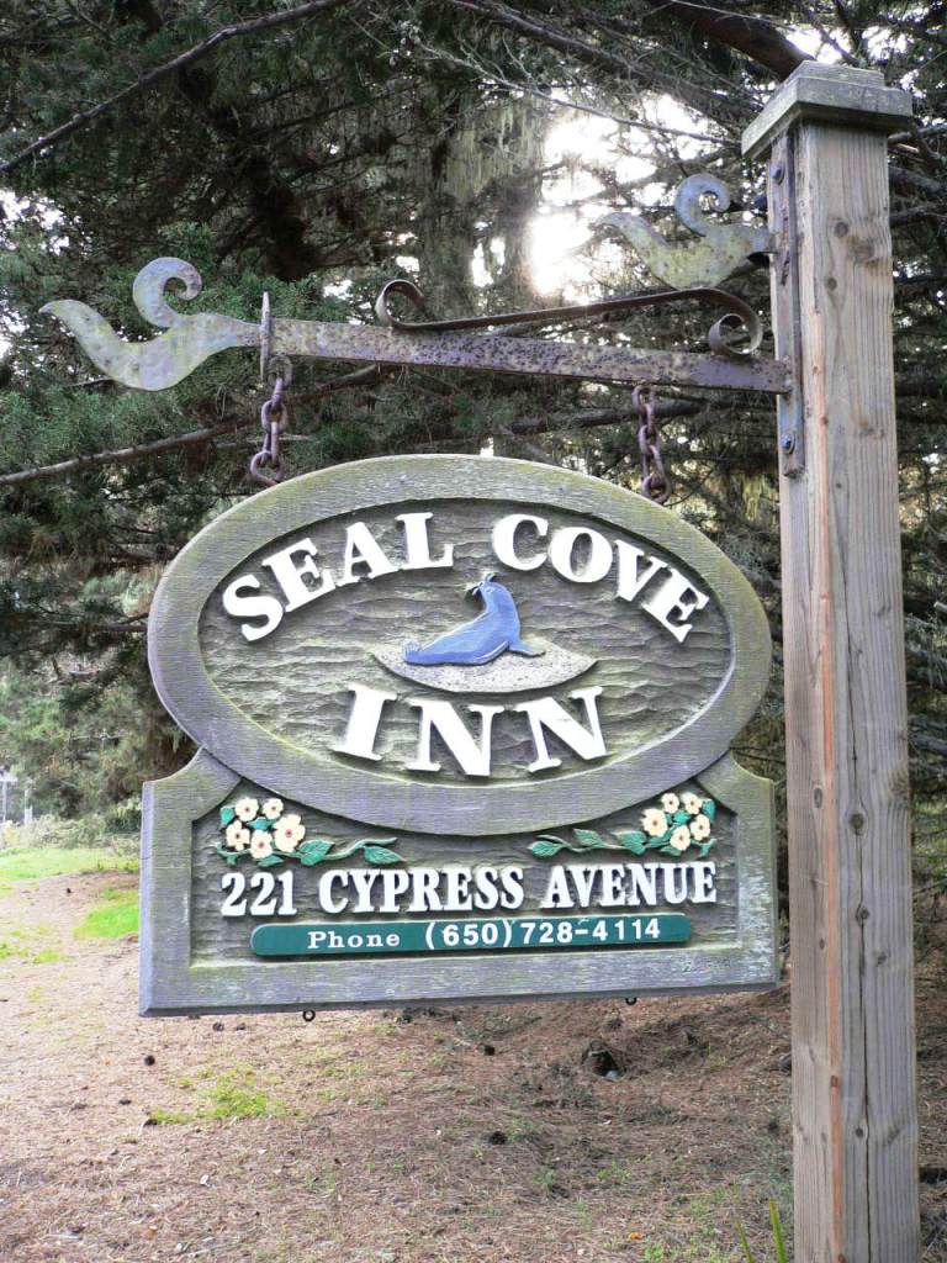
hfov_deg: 40.7
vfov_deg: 52.6
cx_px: 474
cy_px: 632
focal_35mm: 35
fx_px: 1277
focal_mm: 5.8
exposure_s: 1/40
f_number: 2.8
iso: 100
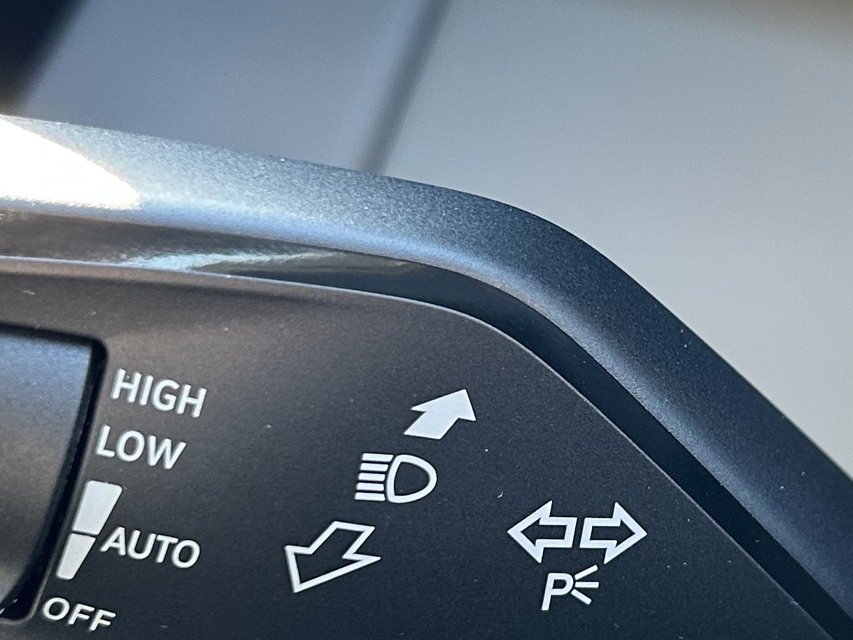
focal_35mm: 86
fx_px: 2119
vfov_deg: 17.2
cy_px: 289
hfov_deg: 22.6
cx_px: 599
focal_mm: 5.7
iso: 125
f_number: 1.5
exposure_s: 1/117
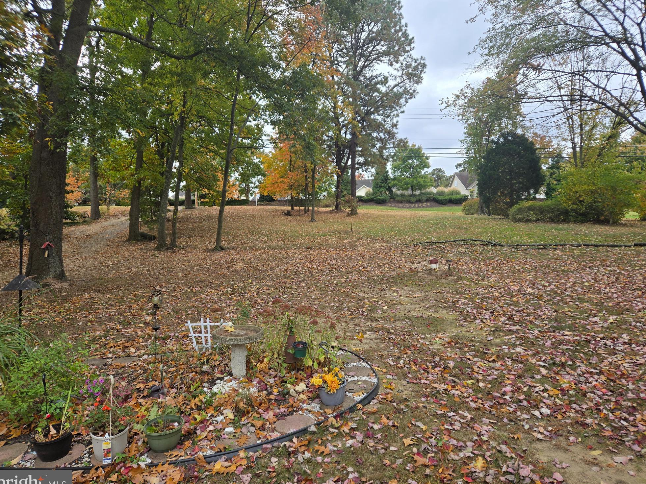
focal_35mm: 24
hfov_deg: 71.6
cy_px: 244
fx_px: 448
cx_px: 327
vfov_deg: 56.8
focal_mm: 5.4
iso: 25
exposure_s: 1/411
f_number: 1.8
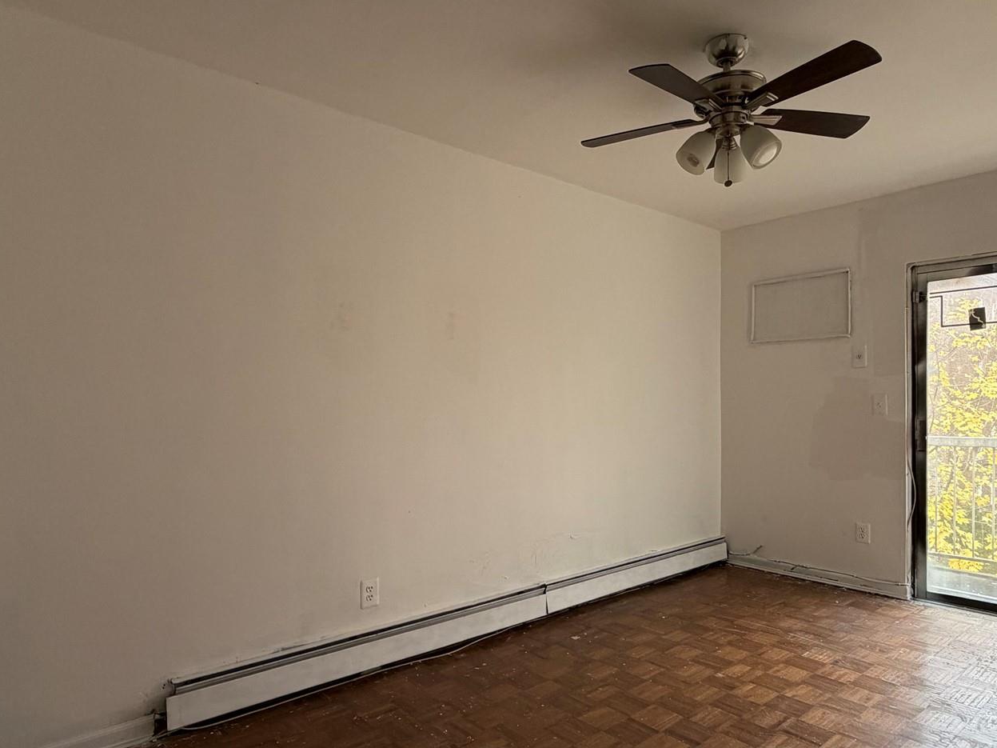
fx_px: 662
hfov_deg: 73.7
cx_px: 556
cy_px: 416
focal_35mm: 23
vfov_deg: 58.7
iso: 160
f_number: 2.2
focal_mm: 2.22
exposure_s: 1/121
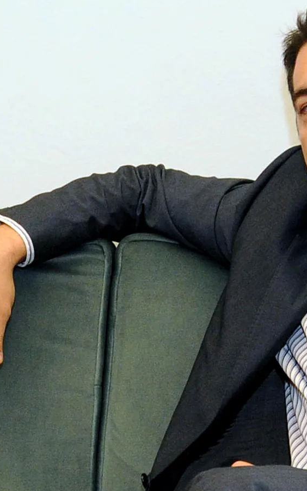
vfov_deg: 26.4
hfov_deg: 15.8
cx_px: -110
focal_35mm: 78
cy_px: 313
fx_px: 1044
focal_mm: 18
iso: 640
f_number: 4
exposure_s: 1/125
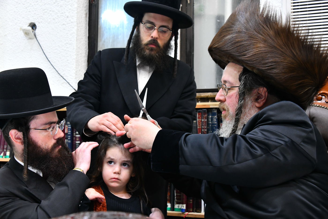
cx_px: 164
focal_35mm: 45
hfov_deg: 43.6
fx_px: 410
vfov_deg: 29.9
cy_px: 110
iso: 2000
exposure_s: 1/125
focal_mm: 45
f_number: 5.6
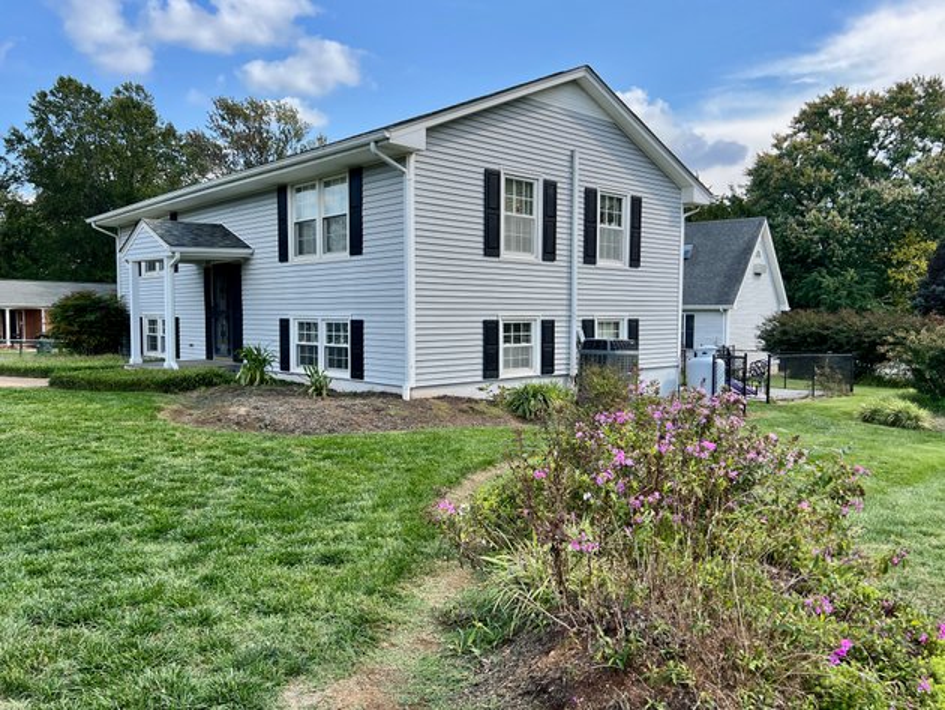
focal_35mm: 26
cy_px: 355
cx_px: 472
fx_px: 710
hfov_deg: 67.3
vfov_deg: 53.1
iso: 50
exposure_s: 1/1645
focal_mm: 5.7
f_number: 1.5
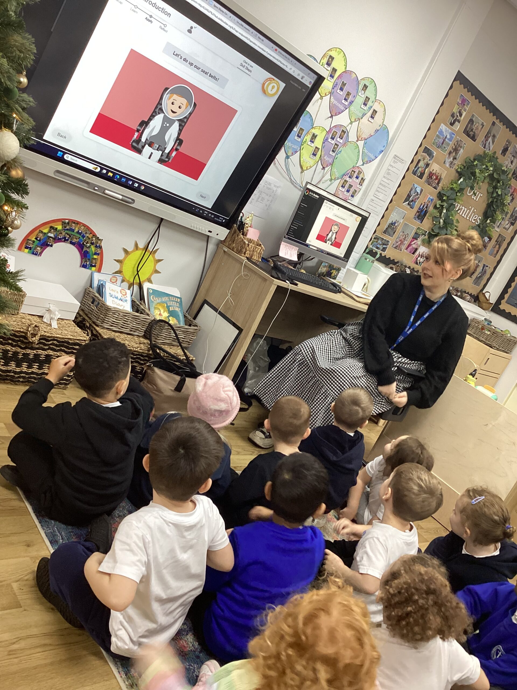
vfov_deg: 58.4
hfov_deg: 45.4
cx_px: 258
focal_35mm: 31
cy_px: 345
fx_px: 617
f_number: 2.4
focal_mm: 3.3
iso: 160
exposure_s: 1/50
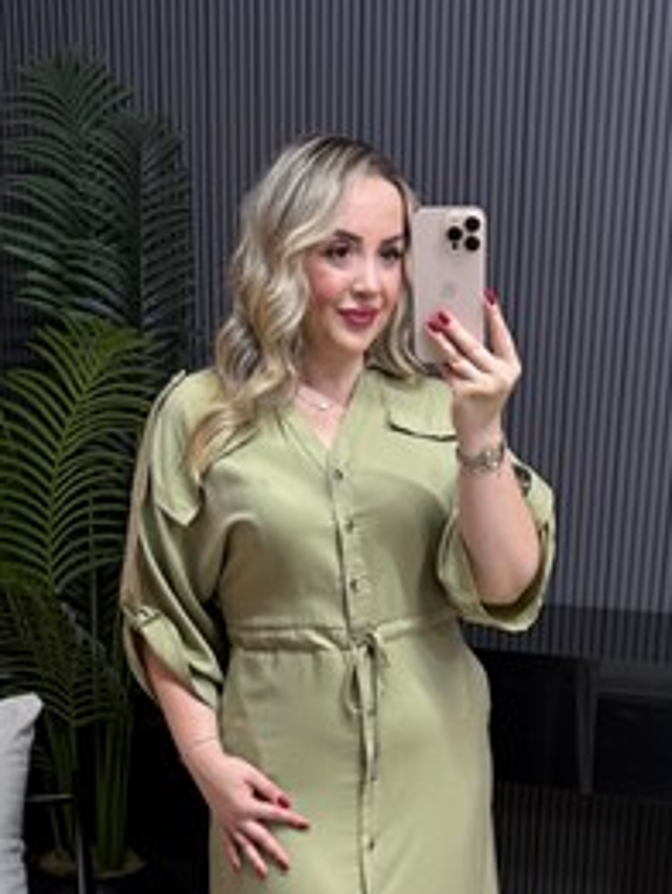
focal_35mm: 49
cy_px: 762
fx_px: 1267
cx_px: 408
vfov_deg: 37.0
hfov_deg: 29.6
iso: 200
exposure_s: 1/50
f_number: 1.78
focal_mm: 6.76
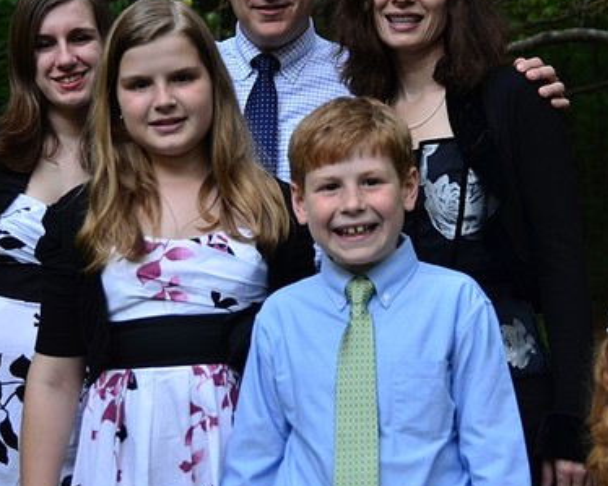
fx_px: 1256
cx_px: 330
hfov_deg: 27.2
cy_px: 203
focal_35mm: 70
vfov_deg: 21.9
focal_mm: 29
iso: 100
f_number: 2.8
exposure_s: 1/250
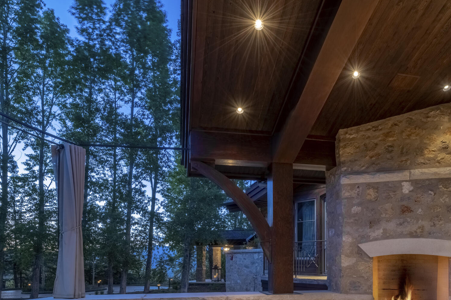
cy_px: 255
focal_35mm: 28
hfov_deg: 64.7
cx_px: 276
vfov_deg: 43.4
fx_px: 351
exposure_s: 1/10
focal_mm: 14
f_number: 10
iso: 320
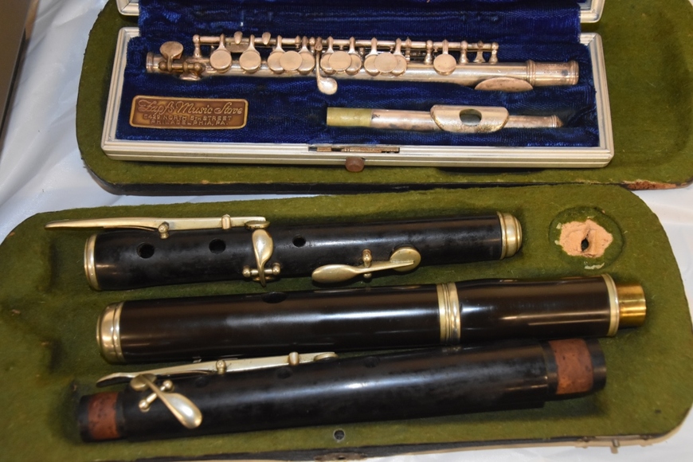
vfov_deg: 34.2
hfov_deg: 49.6
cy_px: 231
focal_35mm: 39
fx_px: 751
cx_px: 346
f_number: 3.8
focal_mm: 26
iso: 2800
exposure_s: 1/60
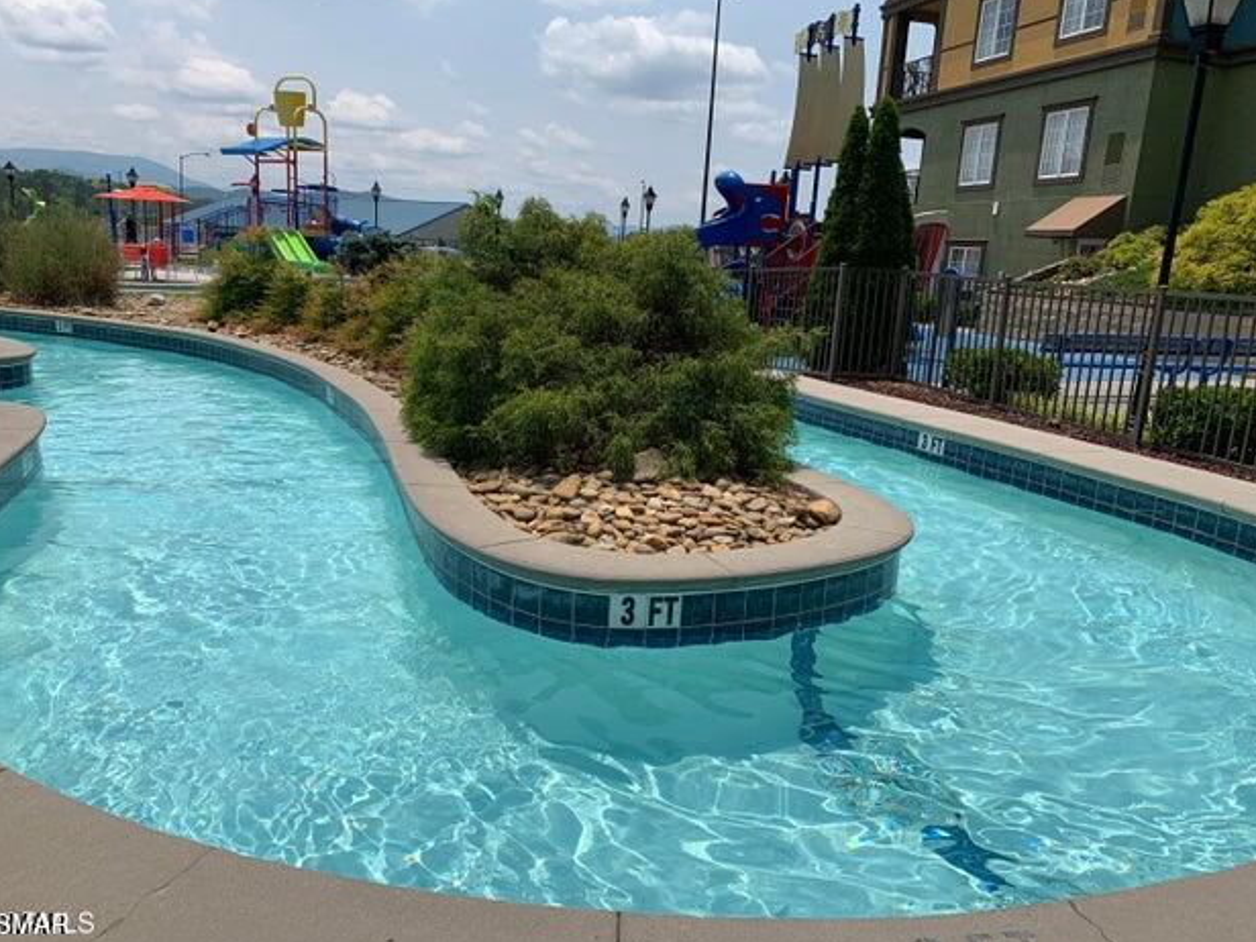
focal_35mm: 27
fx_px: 980
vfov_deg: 51.4
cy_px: 479
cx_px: 614
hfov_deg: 65.3
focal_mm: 4.25
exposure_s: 1/4673
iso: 25
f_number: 1.8
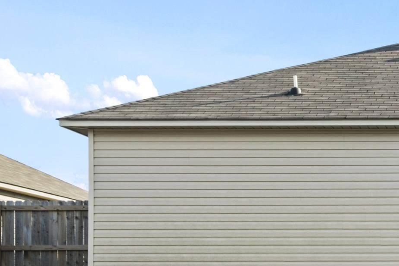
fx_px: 898
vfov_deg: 16.6
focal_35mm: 81
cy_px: 234
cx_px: 484
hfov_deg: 22.9
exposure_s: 1/100
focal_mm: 20
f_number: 8
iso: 400
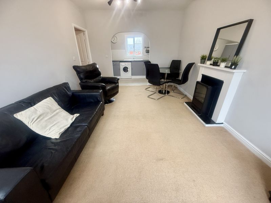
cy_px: 102
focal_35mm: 14
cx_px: 136
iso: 320
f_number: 2.2
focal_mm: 2.22
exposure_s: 1/99
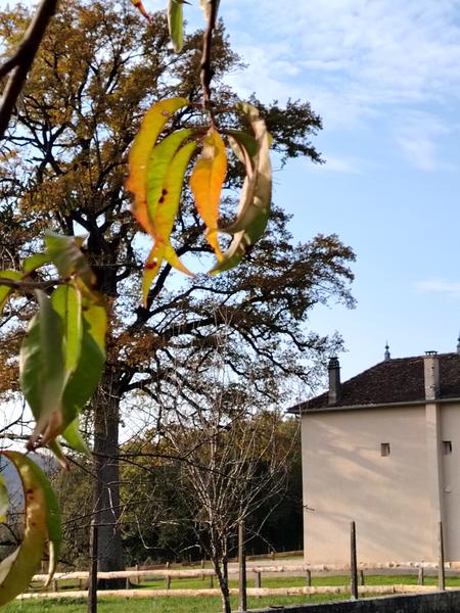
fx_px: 1099
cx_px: 230
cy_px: 306
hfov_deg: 23.7
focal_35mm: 62
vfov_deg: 31.2
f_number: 1.75
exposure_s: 1/425
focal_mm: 5.25
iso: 100
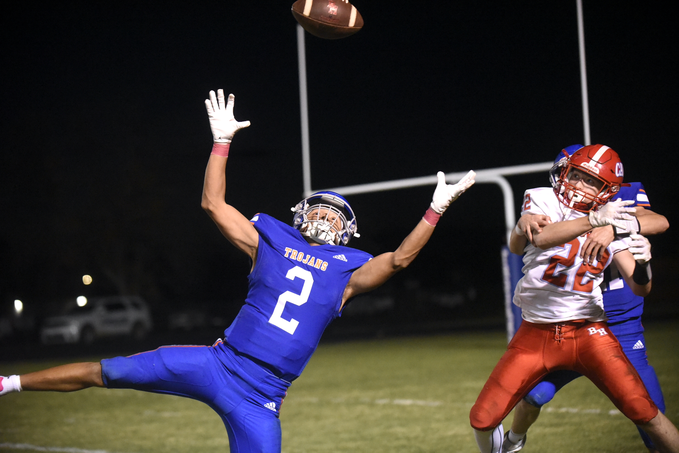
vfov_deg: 13.1
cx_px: 340
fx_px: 1981
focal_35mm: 105
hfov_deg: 19.4
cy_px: 226
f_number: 3.2
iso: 12800
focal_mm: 105
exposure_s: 1/1000
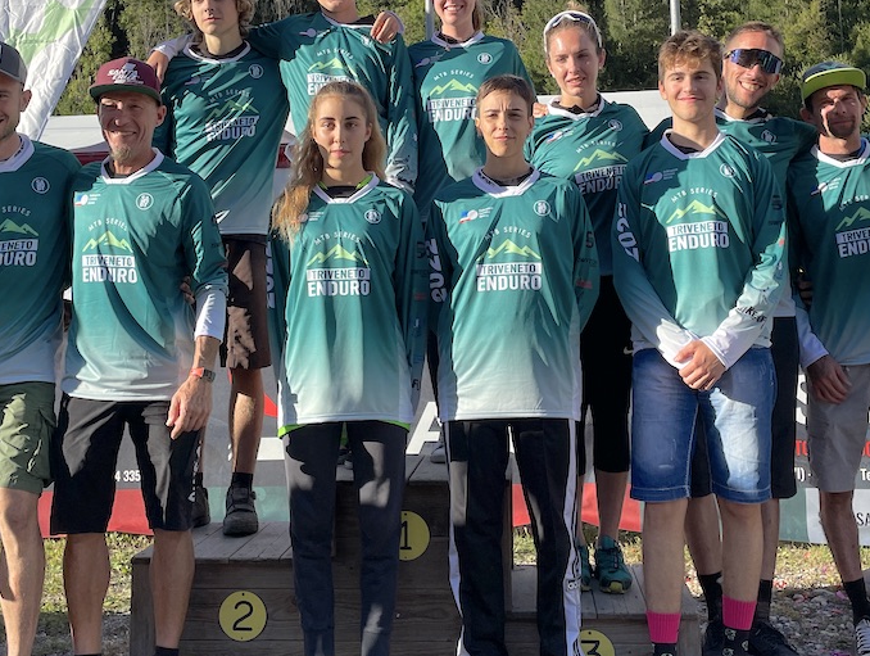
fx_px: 1158
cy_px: 187
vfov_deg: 31.2
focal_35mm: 46
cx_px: 440
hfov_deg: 41.2
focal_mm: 4.2
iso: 32
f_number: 1.6
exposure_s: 1/1595
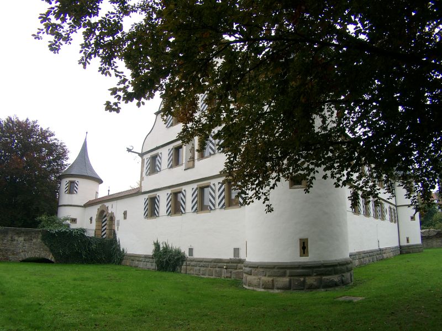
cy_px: 166
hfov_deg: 54.0
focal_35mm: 34
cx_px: 221
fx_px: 434
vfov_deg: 41.8
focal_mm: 7.13
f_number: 4
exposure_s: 1/231
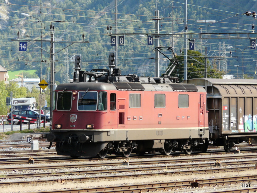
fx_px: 2079
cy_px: 96
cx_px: 128
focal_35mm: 280
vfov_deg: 5.3
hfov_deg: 7.1
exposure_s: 1/200
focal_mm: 45.9
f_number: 4.5
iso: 100
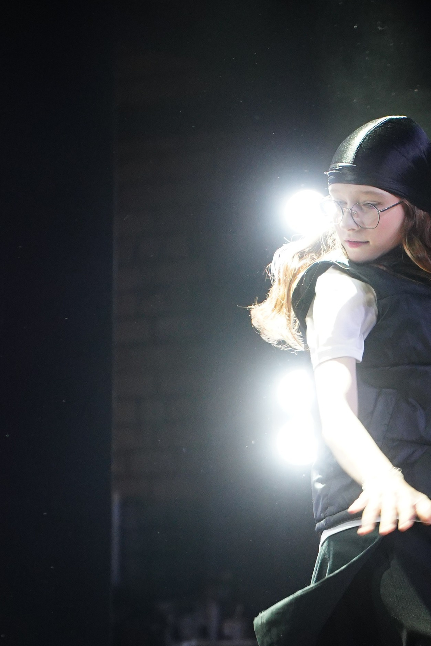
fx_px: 2944
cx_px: 432
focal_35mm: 164
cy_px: 540
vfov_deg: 12.5
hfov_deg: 8.3
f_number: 2.8
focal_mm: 75
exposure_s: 1/320
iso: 2500
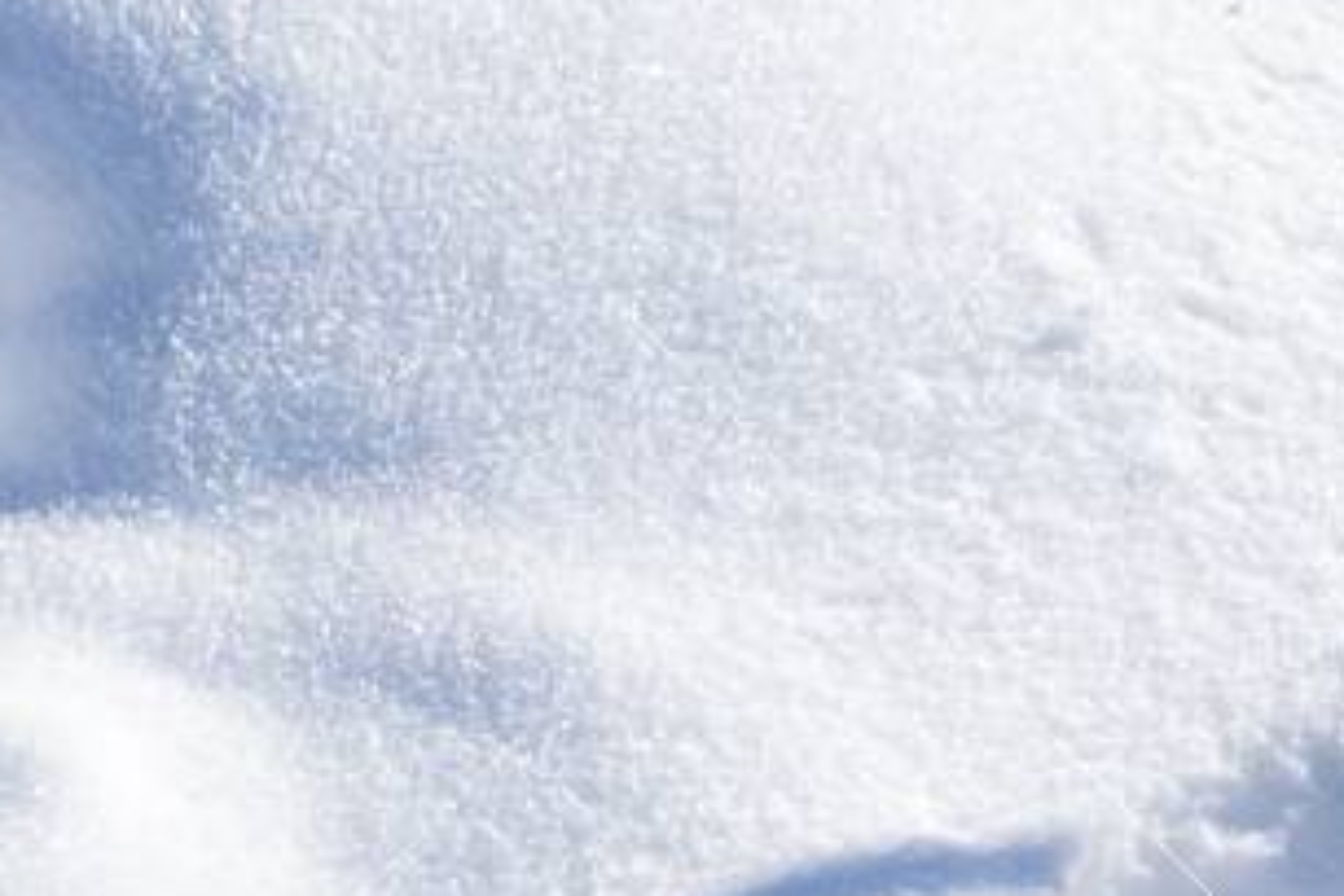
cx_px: 2398
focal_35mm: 172
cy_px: 1129
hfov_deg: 11.2
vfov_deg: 7.9
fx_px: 6425
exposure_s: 1/100
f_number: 14
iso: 100
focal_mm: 27
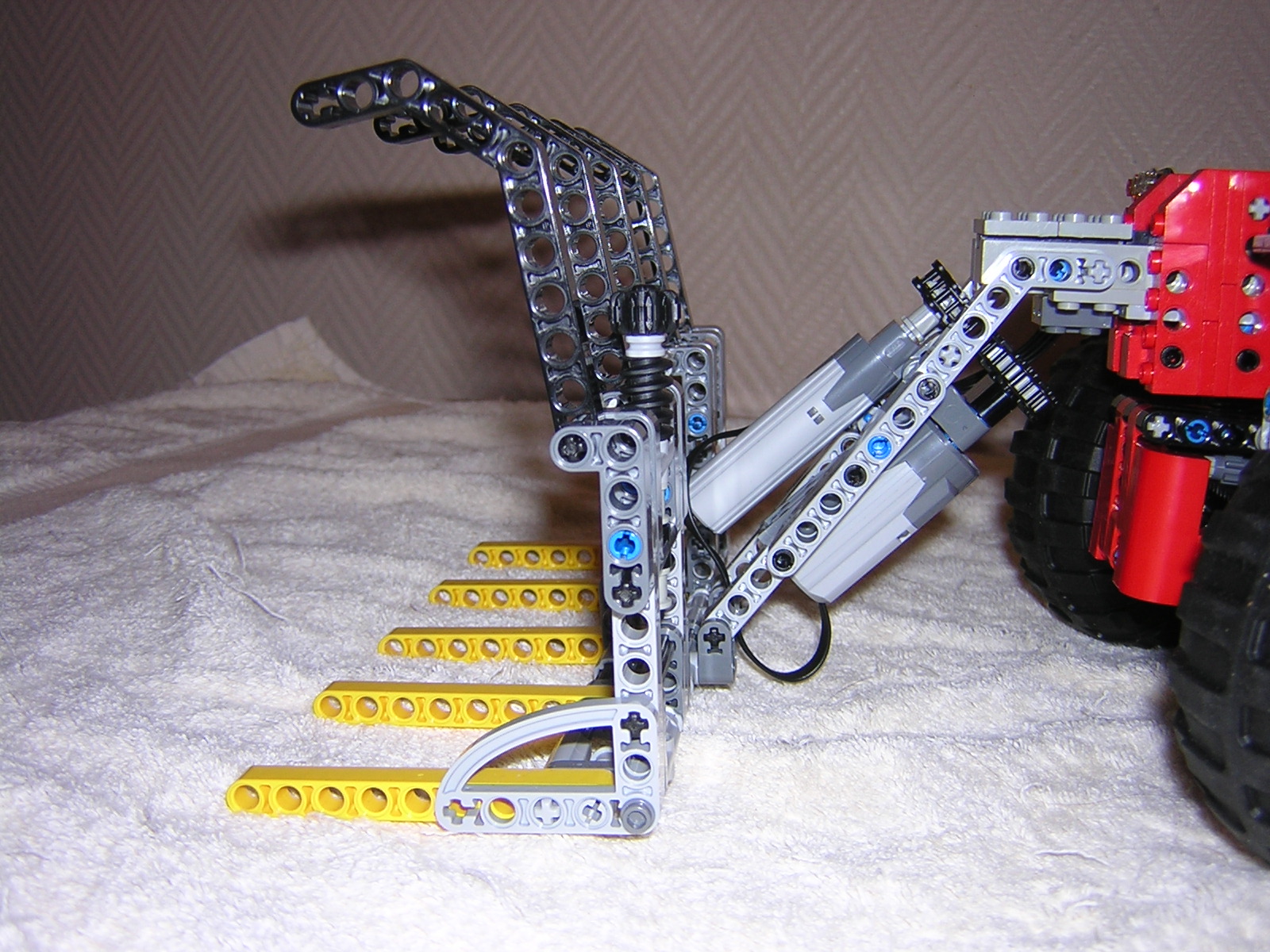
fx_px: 1321
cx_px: 635
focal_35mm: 36
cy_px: 476
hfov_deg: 51.4
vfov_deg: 39.7
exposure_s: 1/60.1
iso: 100
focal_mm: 4.7
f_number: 2.6
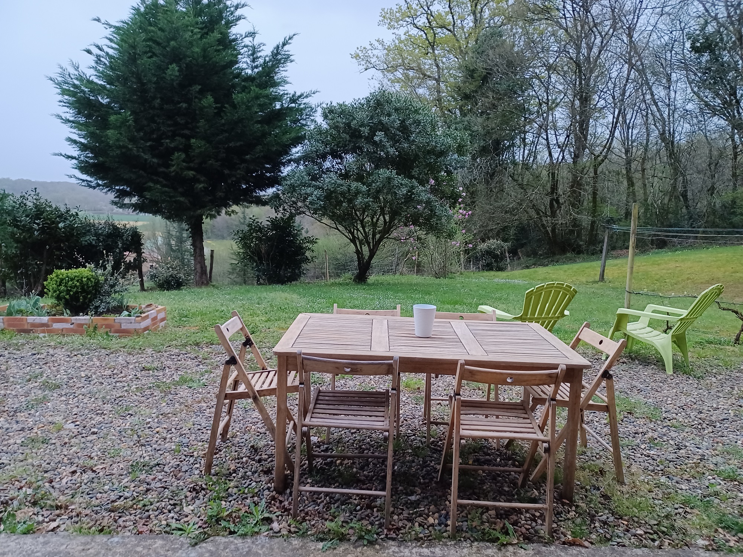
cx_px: 372
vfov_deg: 54.9
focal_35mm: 25
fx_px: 537
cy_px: 278
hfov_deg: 69.4
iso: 400
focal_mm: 4.6
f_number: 1.8
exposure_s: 1/25
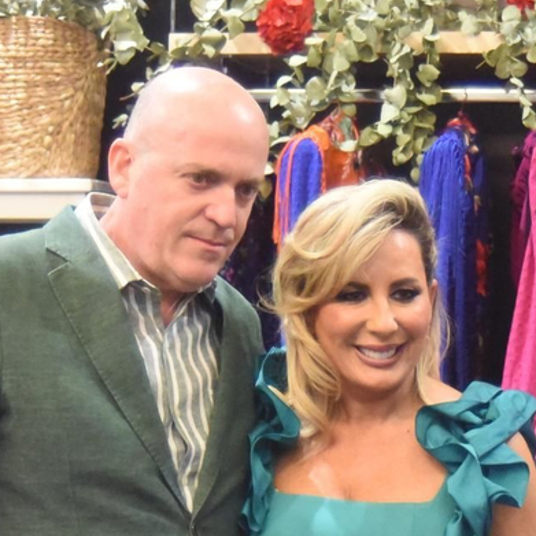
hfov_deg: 17.2
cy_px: 392
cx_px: 376
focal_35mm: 101
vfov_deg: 17.1
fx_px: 1769
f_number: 3.5
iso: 10000
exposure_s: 1/200
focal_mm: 29
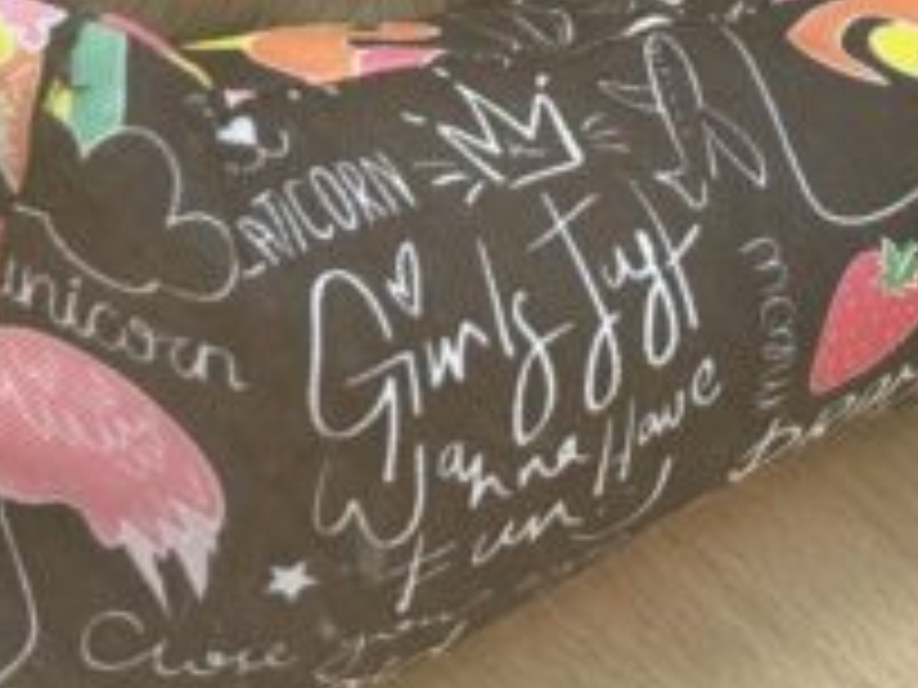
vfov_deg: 8.9
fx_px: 4323
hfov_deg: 12.1
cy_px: -310
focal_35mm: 163
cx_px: 774
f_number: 1.6
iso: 125
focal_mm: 5.96
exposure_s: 1/50
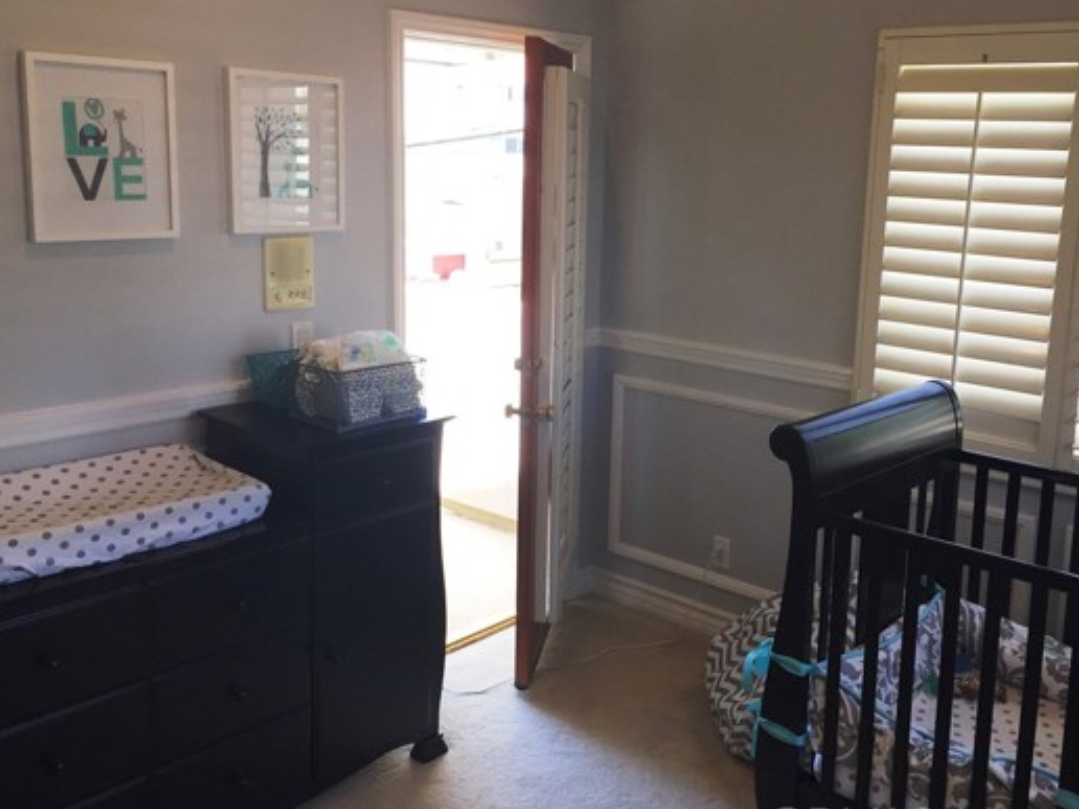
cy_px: 355
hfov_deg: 51.1
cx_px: 636
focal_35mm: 36
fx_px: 1122
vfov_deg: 39.6
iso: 50
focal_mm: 4.15
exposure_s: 1/120
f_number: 2.2
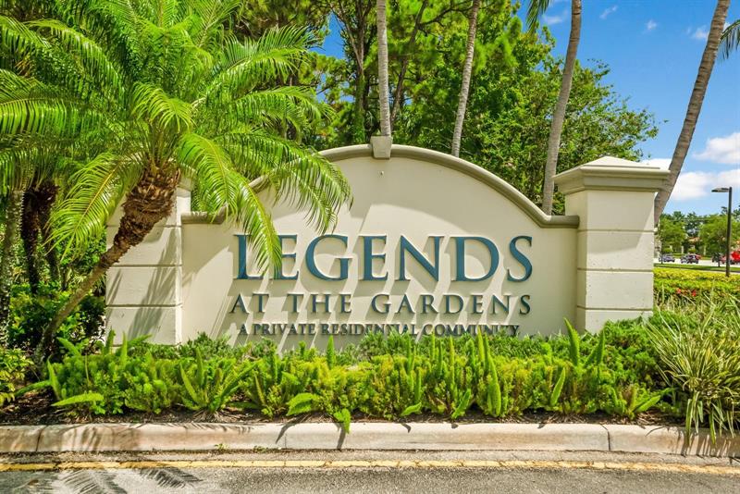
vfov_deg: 37.9
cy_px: 247
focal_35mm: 35
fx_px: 720
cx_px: 370
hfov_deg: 54.4
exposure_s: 1/2500
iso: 2000
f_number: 8
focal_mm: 35
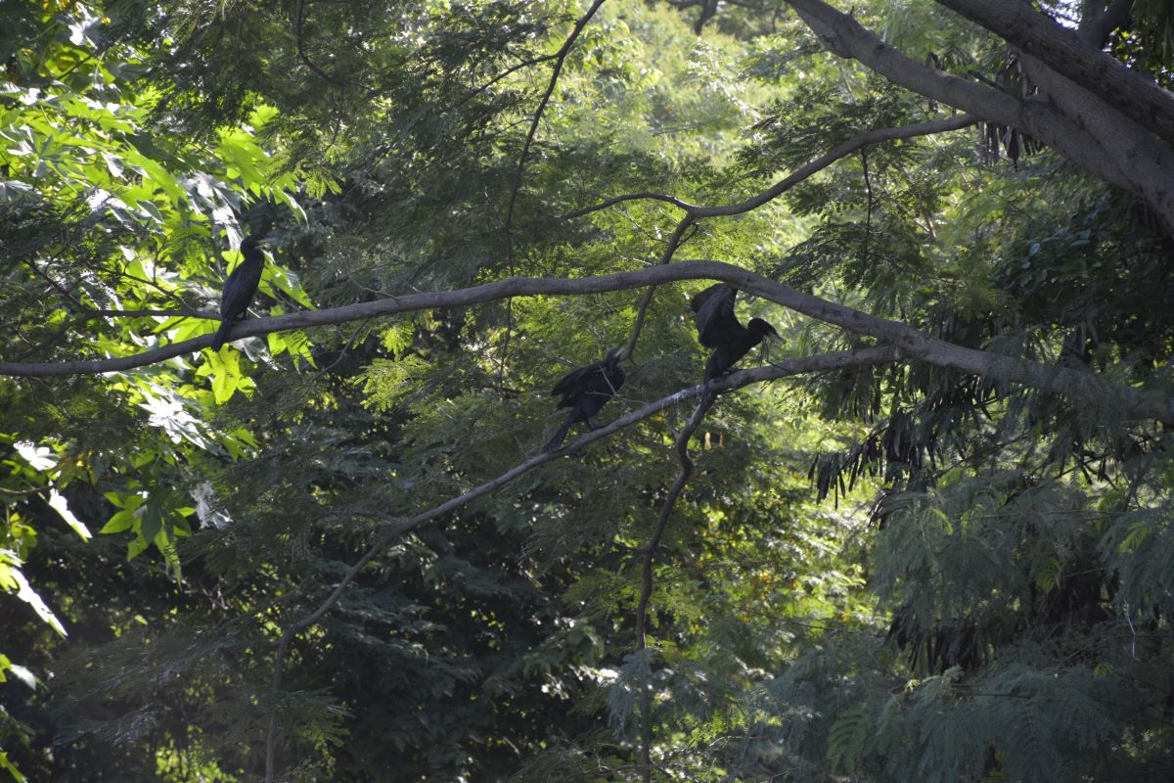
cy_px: 392
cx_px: 587
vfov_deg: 6.5
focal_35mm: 210
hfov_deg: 9.8
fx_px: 6848
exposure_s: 1/250
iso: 450
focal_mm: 140
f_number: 5.6
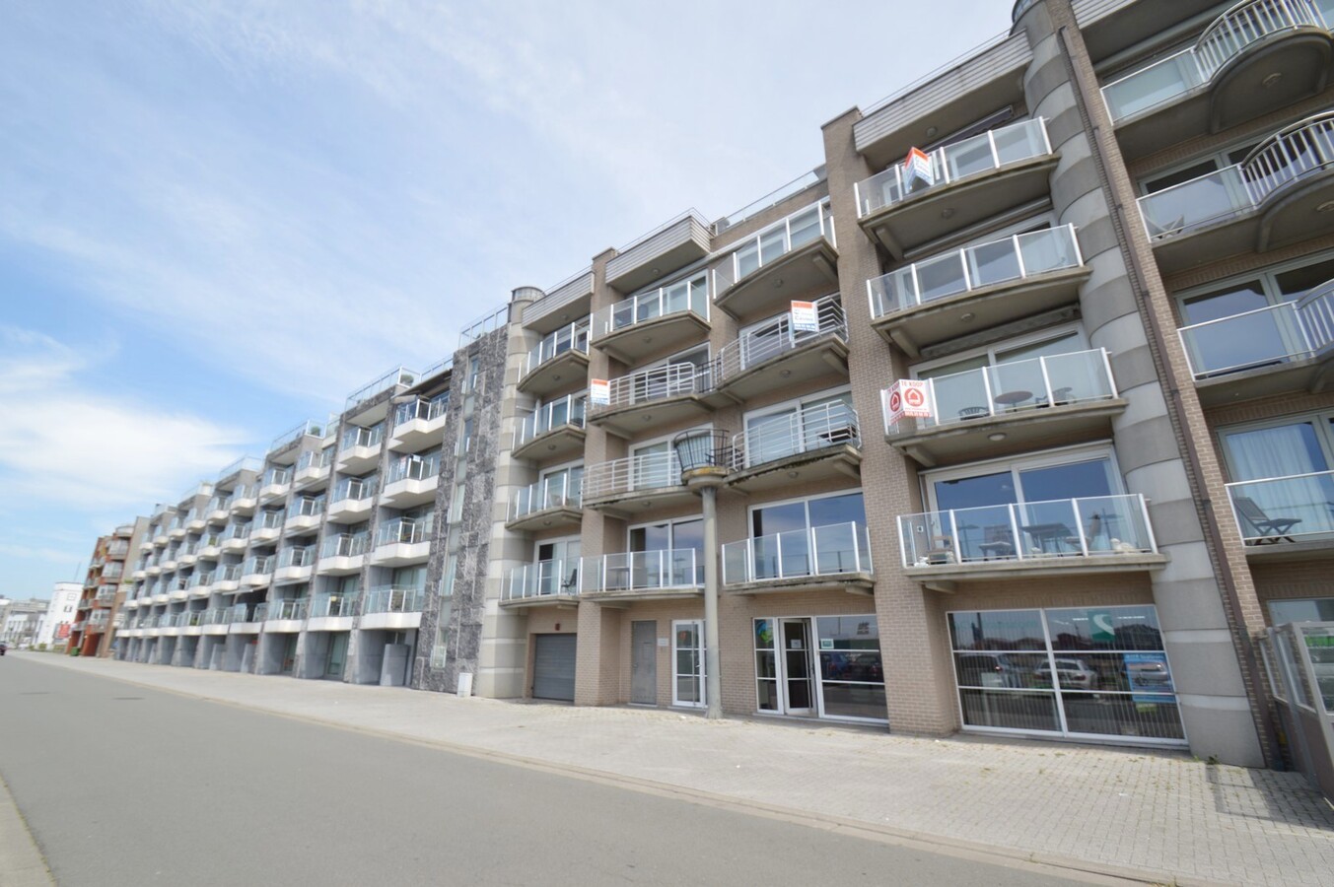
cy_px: 444
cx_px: 667
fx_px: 611
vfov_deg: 72.0
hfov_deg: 95.0
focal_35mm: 16
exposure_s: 1/200
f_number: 7.1
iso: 100
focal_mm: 11
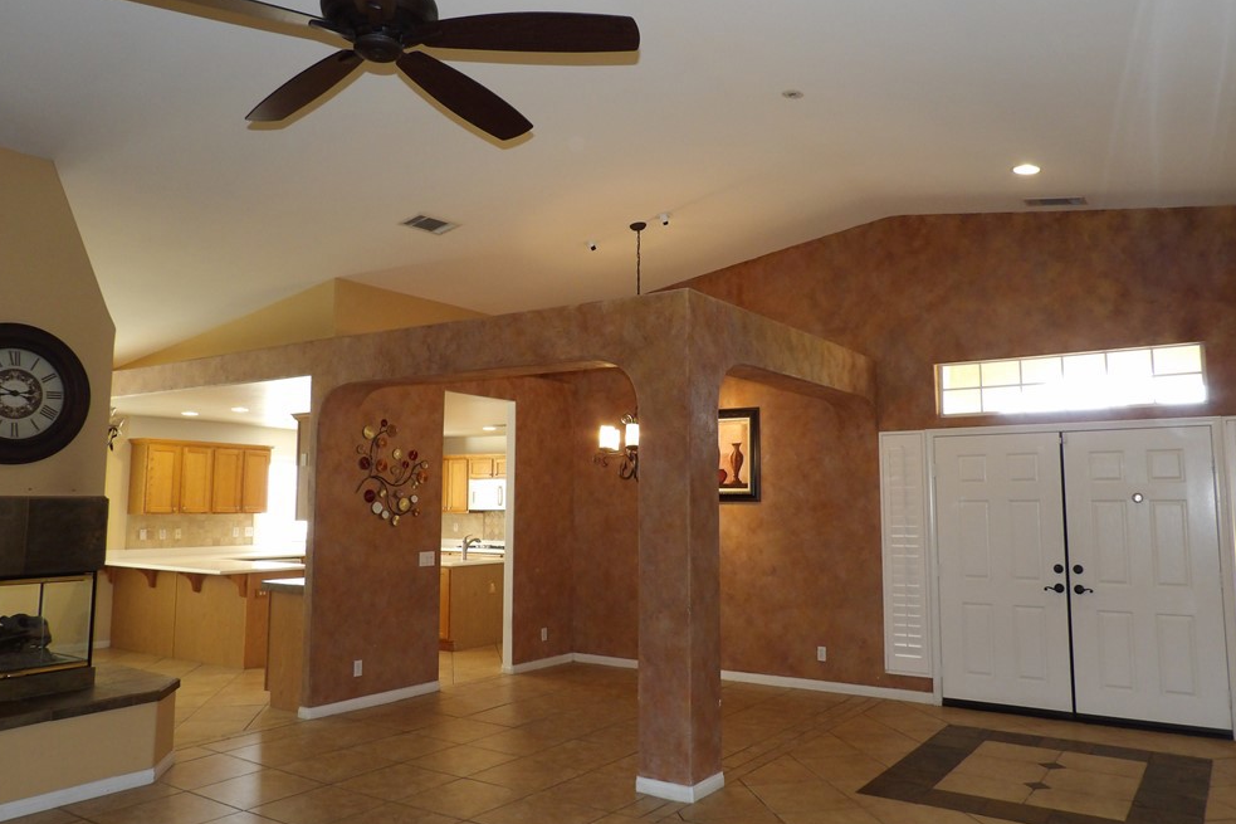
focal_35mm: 26
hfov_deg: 69.4
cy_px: 415
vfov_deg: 49.5
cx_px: 624
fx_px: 892
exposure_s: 1/33
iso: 200
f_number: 3.2
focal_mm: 4.3
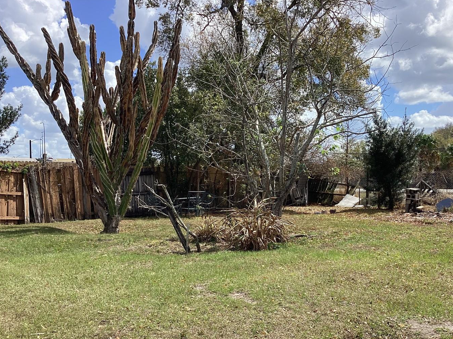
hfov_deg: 50.1
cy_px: 201
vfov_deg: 38.5
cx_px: 247
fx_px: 484
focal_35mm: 37
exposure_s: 1/1294
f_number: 2.4
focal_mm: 3.3
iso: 25
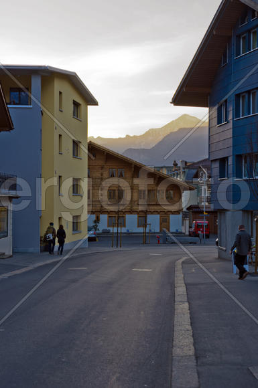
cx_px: 129
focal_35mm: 57
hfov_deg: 23.7
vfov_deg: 35.1
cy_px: 194
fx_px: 615
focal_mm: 38
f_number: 4
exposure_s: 1/90
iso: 100
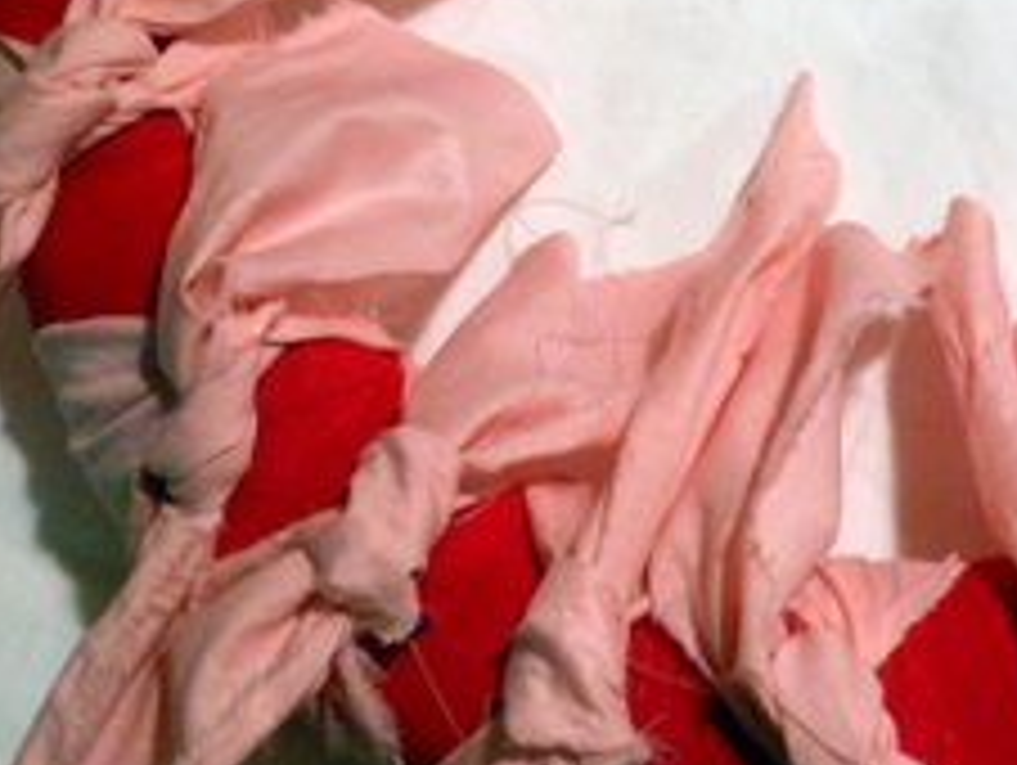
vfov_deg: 20.9
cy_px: -2
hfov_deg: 27.9
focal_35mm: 68
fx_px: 2000
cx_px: 832
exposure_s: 1/30
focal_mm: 5
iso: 400
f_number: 3.7
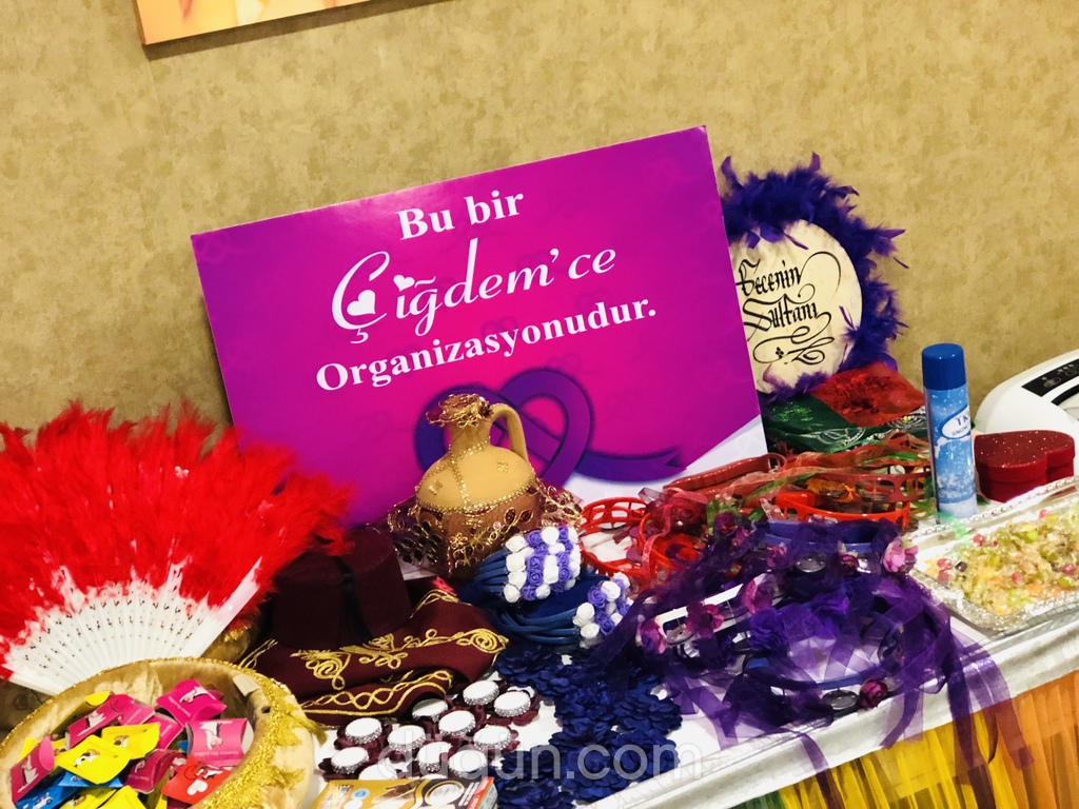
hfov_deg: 33.8
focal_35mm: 57
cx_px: 540
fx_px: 1777
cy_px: 404
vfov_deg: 25.7
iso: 800
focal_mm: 6.6
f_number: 2.8
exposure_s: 1/33
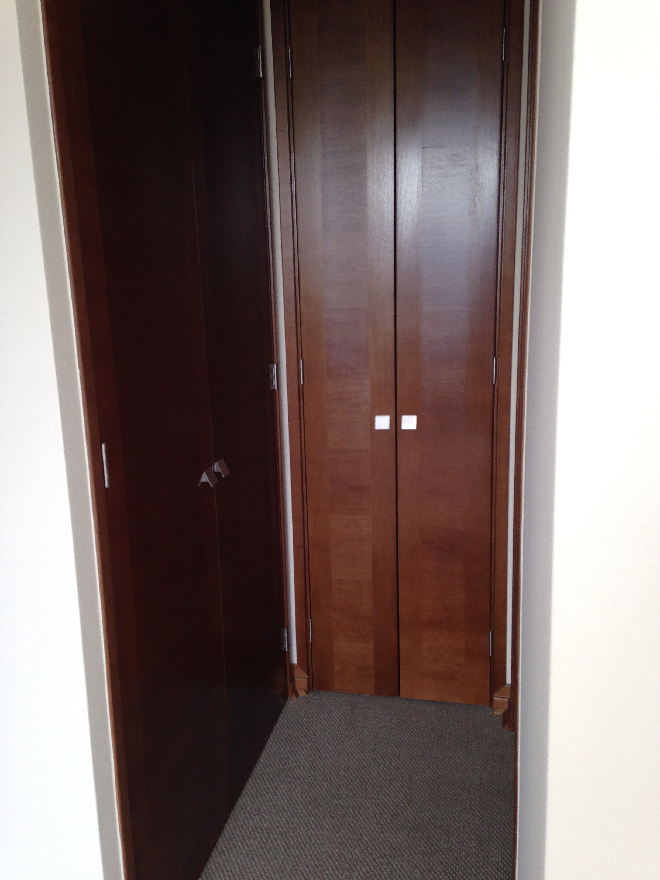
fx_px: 839
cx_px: 330
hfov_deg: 42.9
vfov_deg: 55.4
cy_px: 440
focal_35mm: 33
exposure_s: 1/120
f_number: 2.4
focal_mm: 4.12
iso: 80
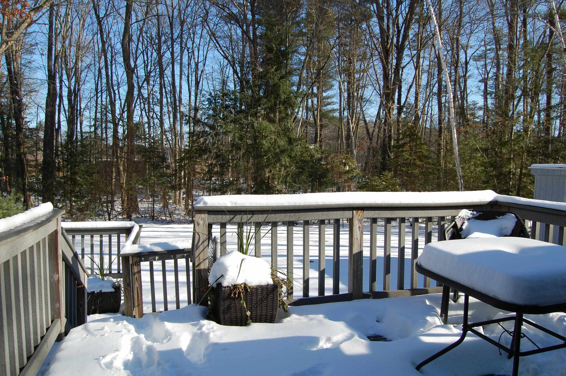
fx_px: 424
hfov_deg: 67.4
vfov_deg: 47.8
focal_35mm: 27
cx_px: 283
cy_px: 188
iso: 200
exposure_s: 1/250
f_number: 8
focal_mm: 18
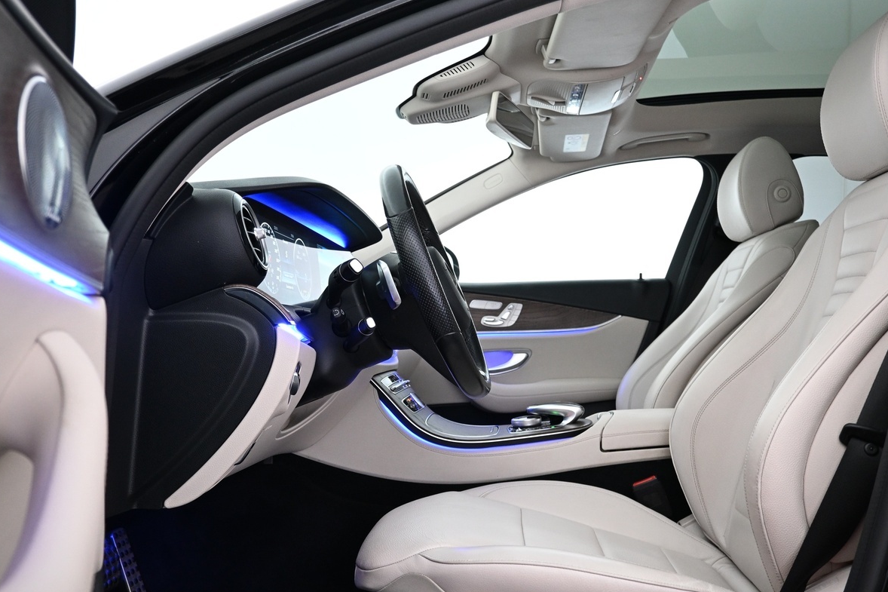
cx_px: 479
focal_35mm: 33
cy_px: 334
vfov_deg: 39.9
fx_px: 814
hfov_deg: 57.2
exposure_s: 1/25
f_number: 3.5
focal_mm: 16
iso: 1000
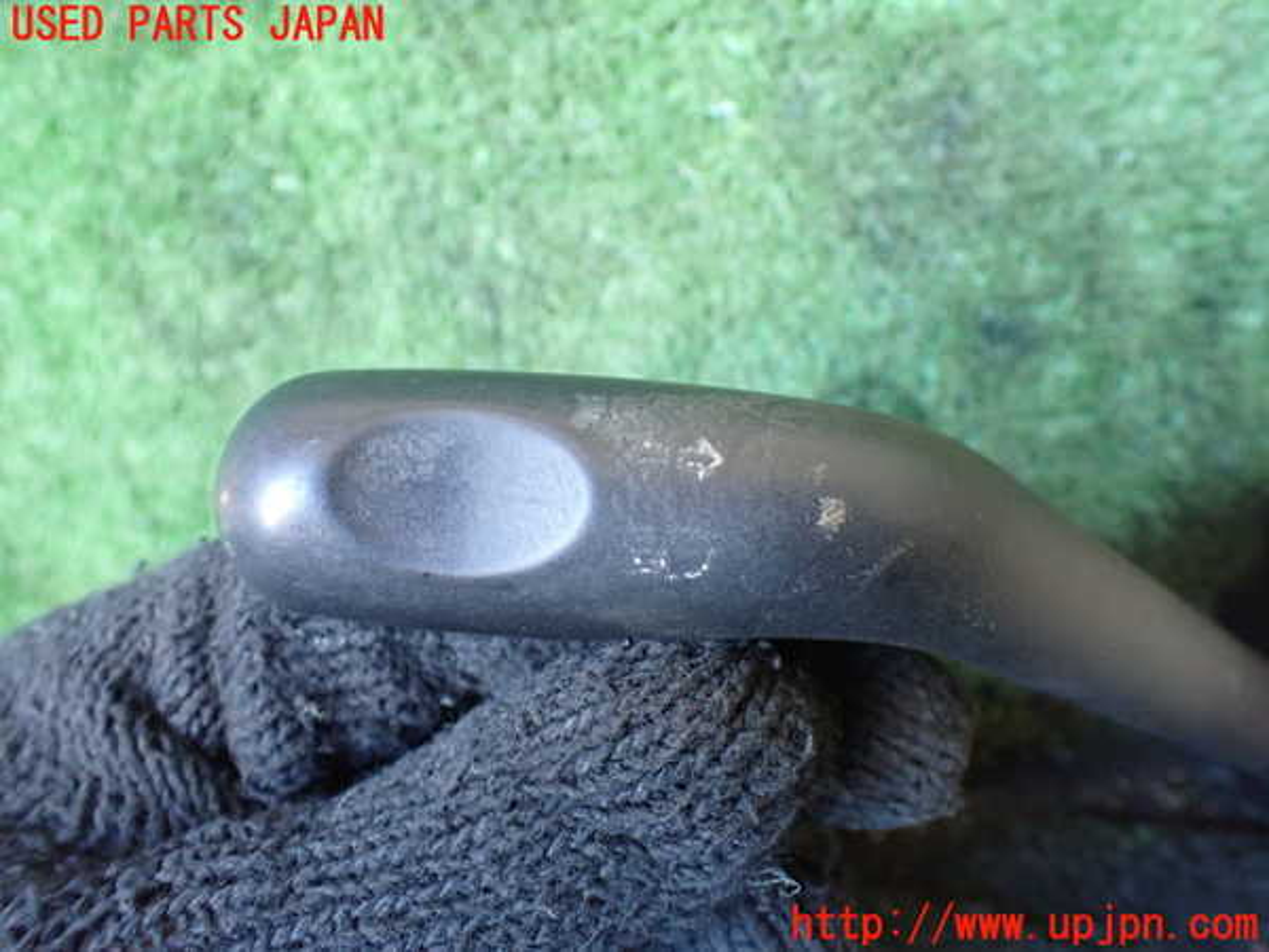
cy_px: 476
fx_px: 1100
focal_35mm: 30
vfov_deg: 46.8
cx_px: 634
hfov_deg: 60.0
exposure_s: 1/50
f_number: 2.3
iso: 800
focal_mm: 5.4
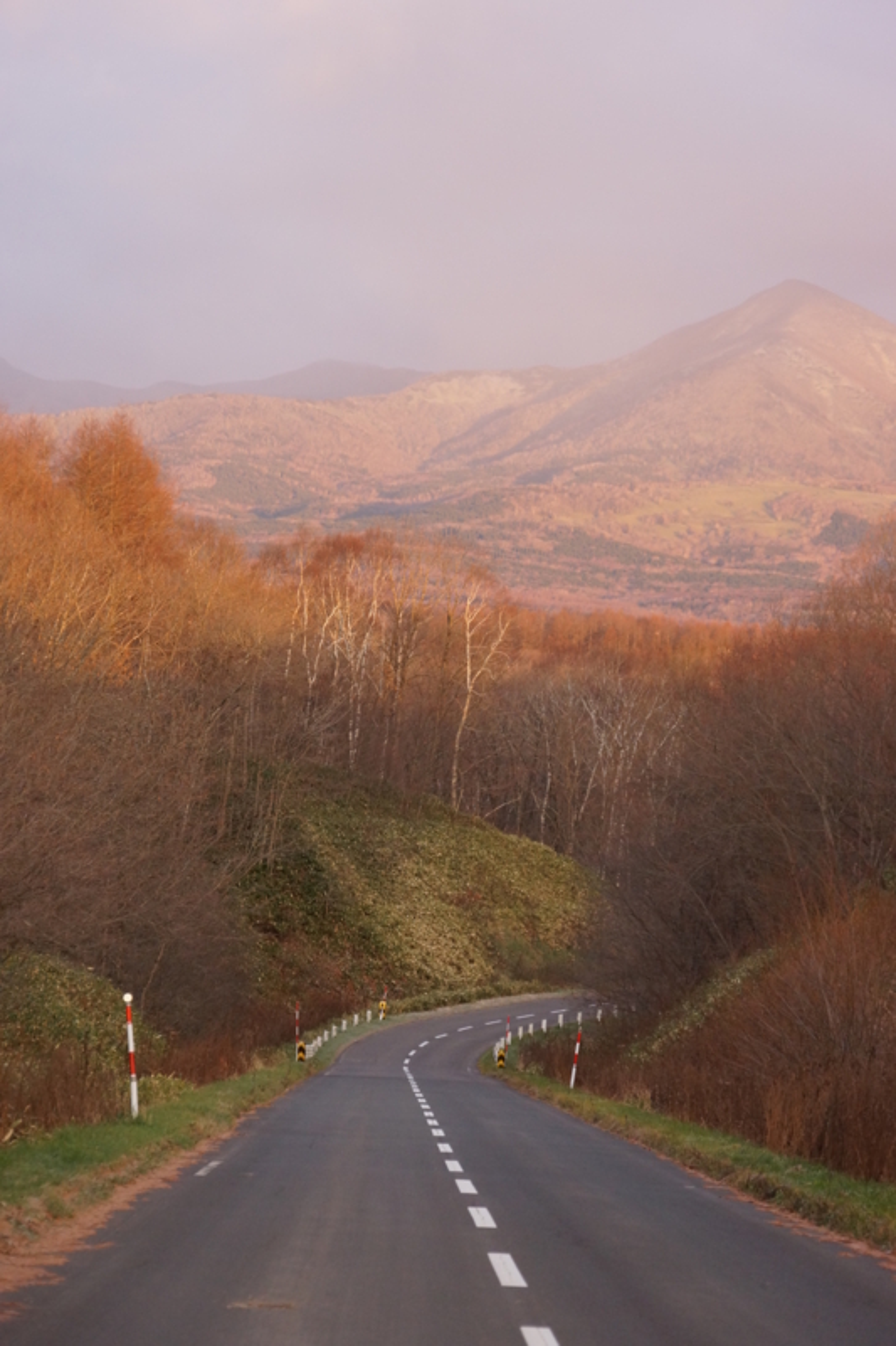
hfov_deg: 9.5
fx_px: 5378
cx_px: 448
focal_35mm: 144
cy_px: 673
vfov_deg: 14.3
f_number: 5.6
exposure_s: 1/160
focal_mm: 96
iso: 1000
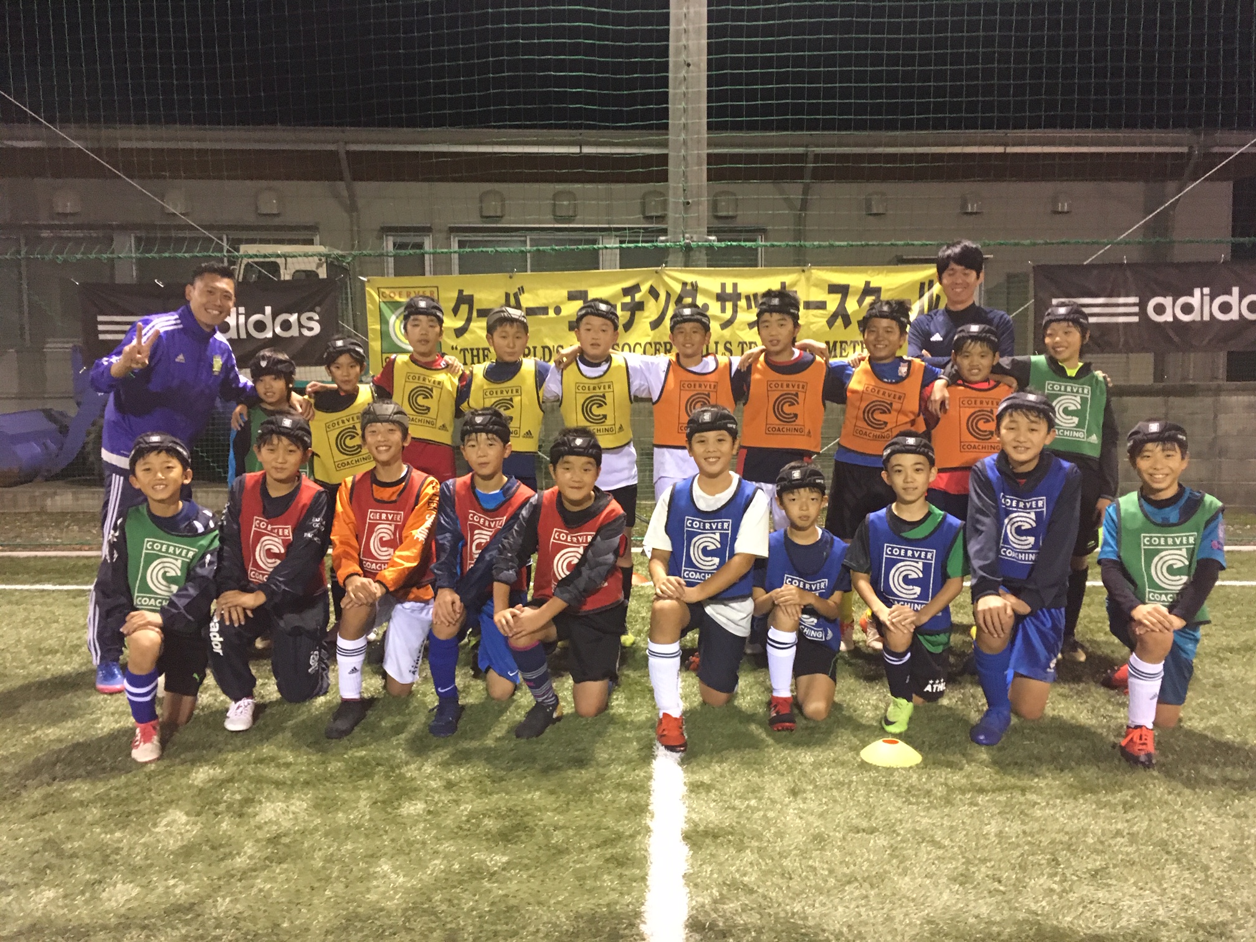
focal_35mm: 29
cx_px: 628
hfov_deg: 61.7
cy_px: 471
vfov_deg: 48.2
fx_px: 1052
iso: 200
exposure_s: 1/30
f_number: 2.2
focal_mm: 4.15
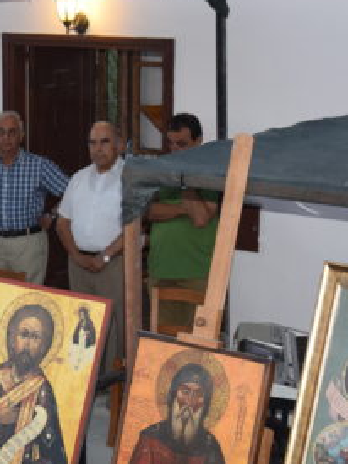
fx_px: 1623
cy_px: 218
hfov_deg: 12.0
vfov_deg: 16.3
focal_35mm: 121
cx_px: -56
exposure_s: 1/80
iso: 800
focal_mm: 30
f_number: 5
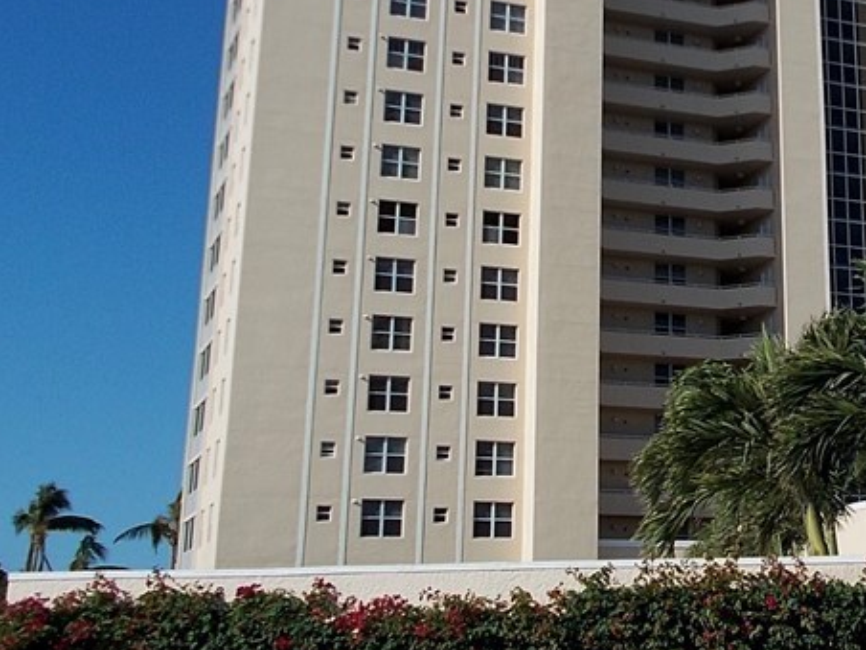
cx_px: 764
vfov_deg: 21.3
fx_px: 1701
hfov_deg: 27.6
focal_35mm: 68
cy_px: 123
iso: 80
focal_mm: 5.3
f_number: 8.6
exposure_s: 1/200
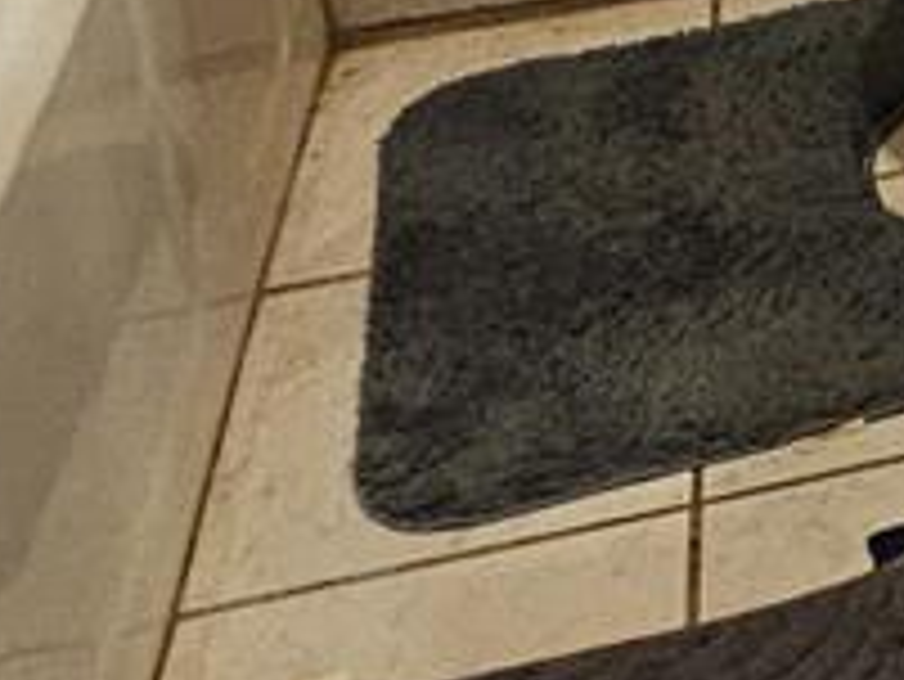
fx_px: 2535
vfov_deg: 12.5
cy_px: -874
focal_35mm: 97
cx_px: 1594
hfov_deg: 16.9
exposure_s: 1/40
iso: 320
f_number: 2.2
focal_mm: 2.2
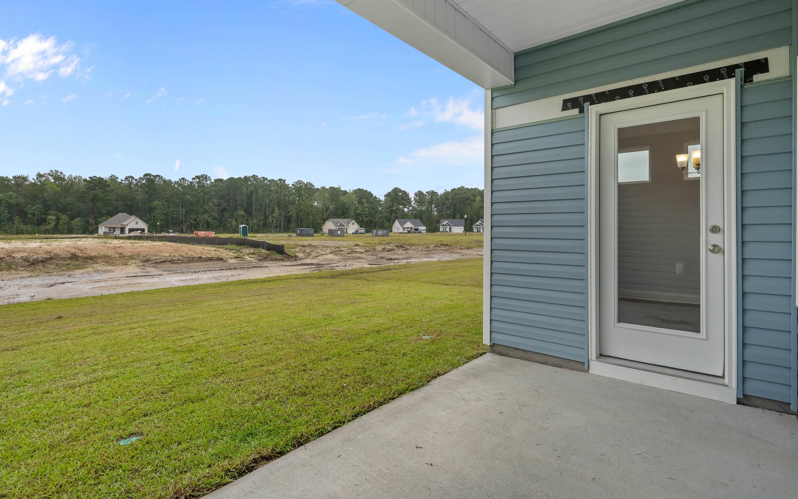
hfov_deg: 94.4
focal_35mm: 17
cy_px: 229
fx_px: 370
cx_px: 400
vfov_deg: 67.9
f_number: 8
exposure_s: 1/60
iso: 400
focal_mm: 16
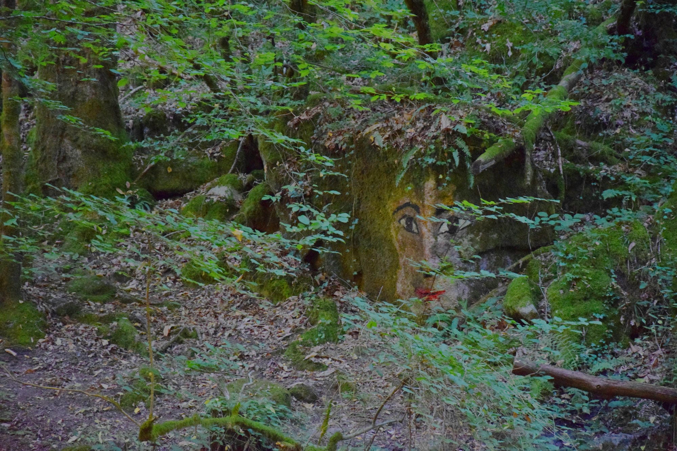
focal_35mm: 158
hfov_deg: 13.0
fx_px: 2961
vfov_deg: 8.7
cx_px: 338
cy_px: 226
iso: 6400
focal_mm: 105
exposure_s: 1/100
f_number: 5.6
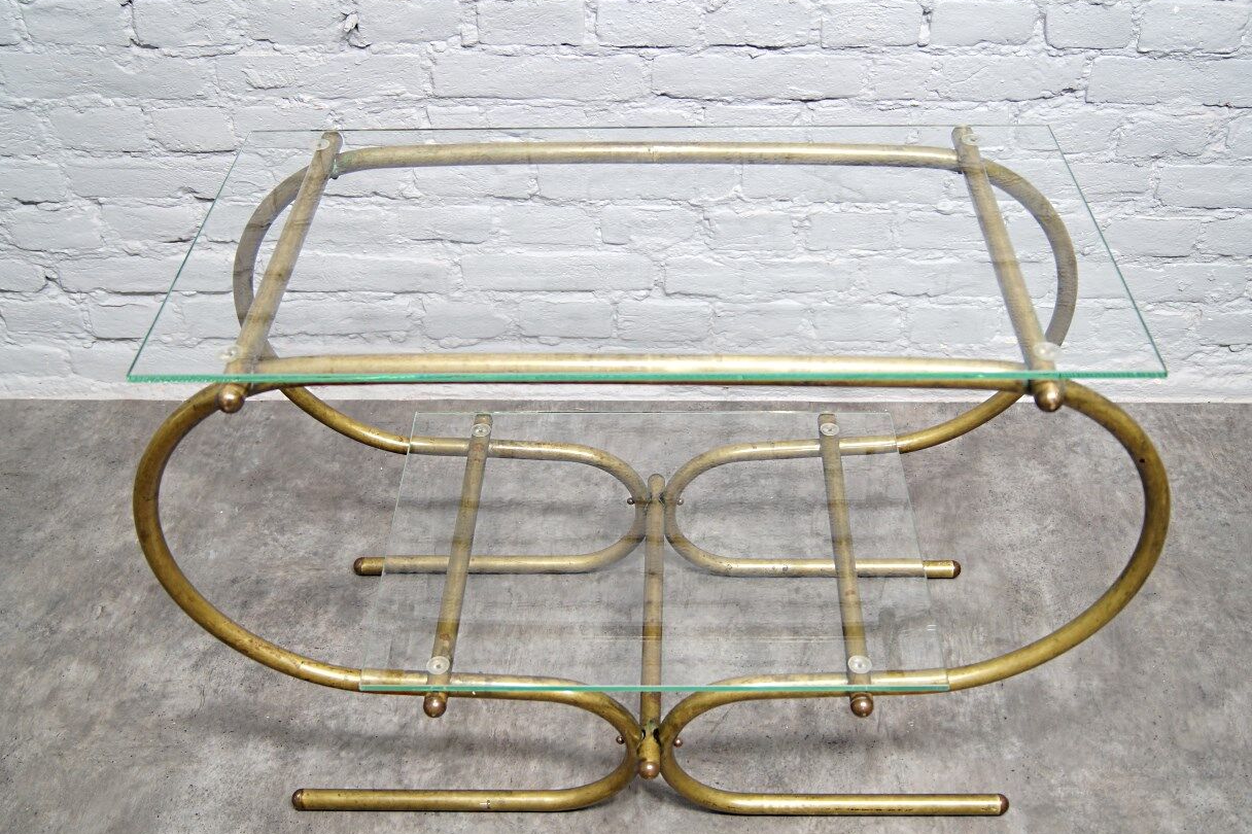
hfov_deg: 51.9
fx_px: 1286
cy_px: 419
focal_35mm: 37
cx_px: 627
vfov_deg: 35.9
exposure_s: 1/25
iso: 400
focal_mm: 24
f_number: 4
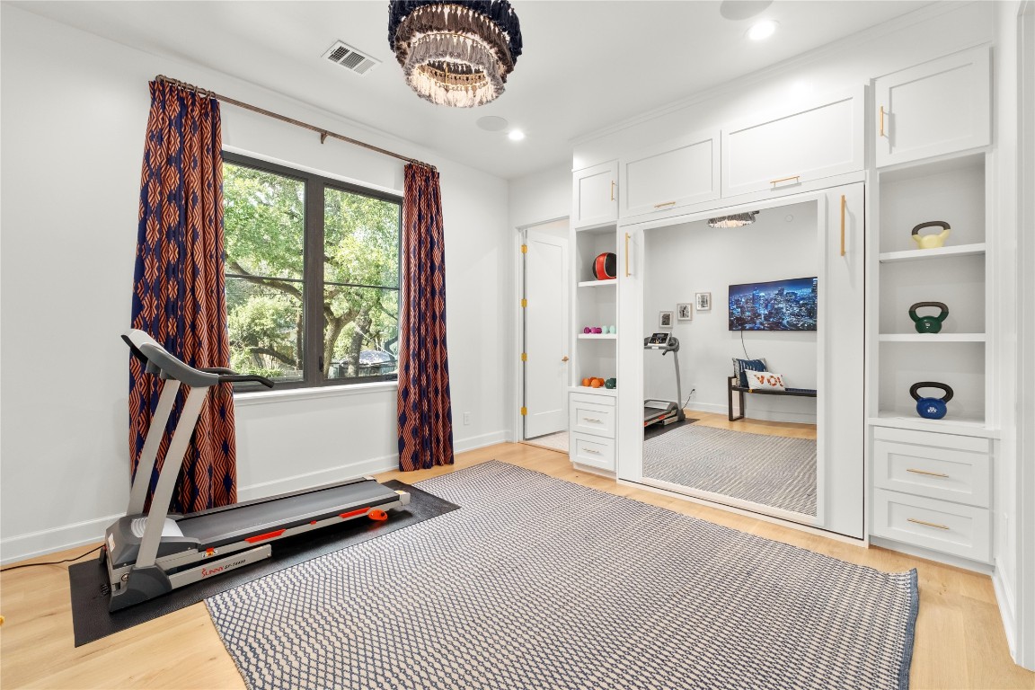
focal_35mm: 15
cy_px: 345
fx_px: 431
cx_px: 518
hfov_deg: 100.4
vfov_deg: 77.3
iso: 400
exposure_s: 1/1.43
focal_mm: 10
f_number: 8
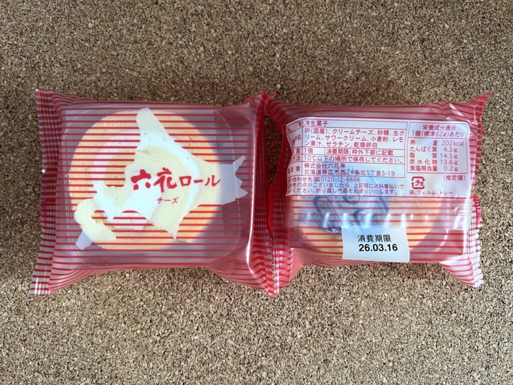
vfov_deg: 53.1
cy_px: 192
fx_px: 385
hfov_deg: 67.3
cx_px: 256
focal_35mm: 26
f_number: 1.5
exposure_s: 1/60
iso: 160
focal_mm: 5.7
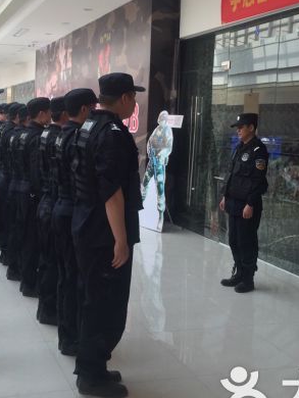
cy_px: 176
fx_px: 598
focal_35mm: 52
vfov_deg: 36.8
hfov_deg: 28.0
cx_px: 119
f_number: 2.2
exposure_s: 1/165
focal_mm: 4.15
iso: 32
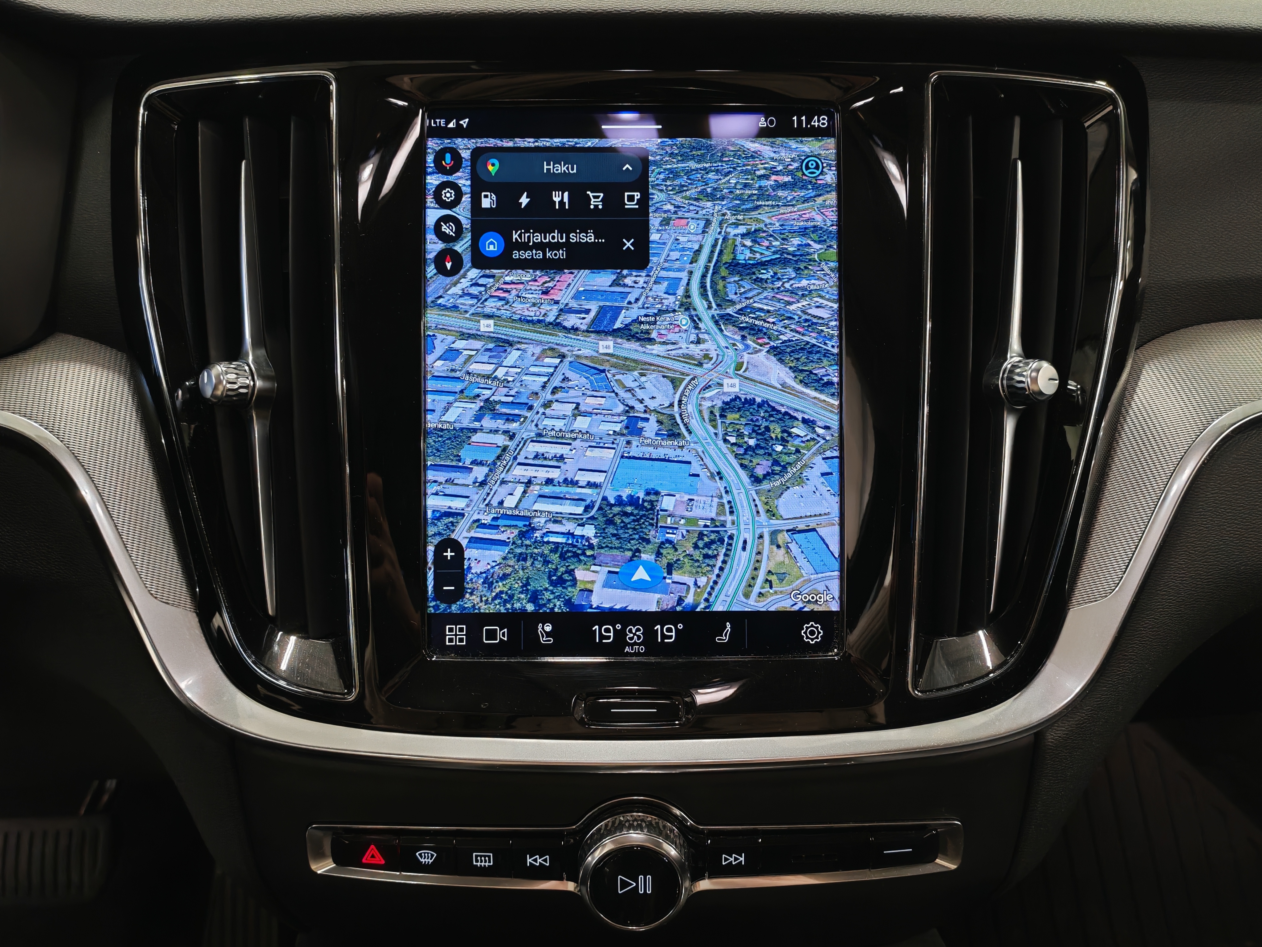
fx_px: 1167
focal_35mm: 32
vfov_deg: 44.2
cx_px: 631
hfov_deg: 56.8
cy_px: 474
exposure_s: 1/50
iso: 1000
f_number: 1.9
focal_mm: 6.12
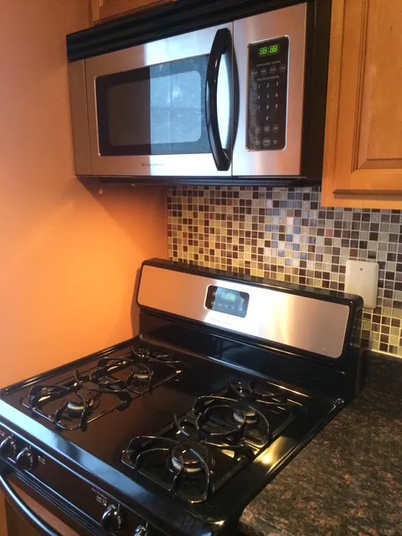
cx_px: 201
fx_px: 465
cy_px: 268
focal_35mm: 30
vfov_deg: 60.0
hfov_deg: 46.8
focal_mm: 4.12
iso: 320
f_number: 2.2
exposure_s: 1/20
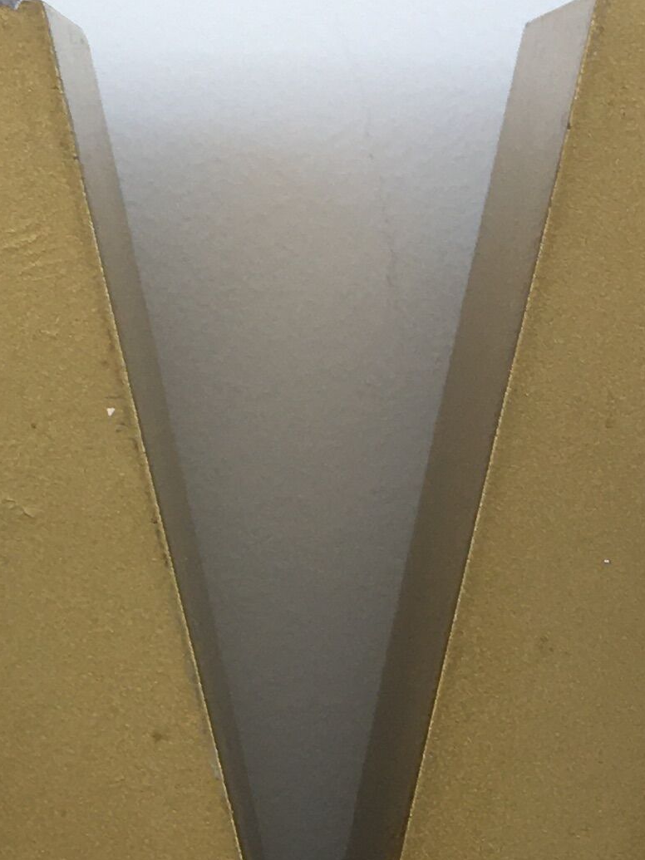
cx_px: 254
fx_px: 2808
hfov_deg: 13.1
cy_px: 1023
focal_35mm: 113
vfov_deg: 16.7
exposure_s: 1/100
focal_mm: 4.15
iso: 32
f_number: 2.2
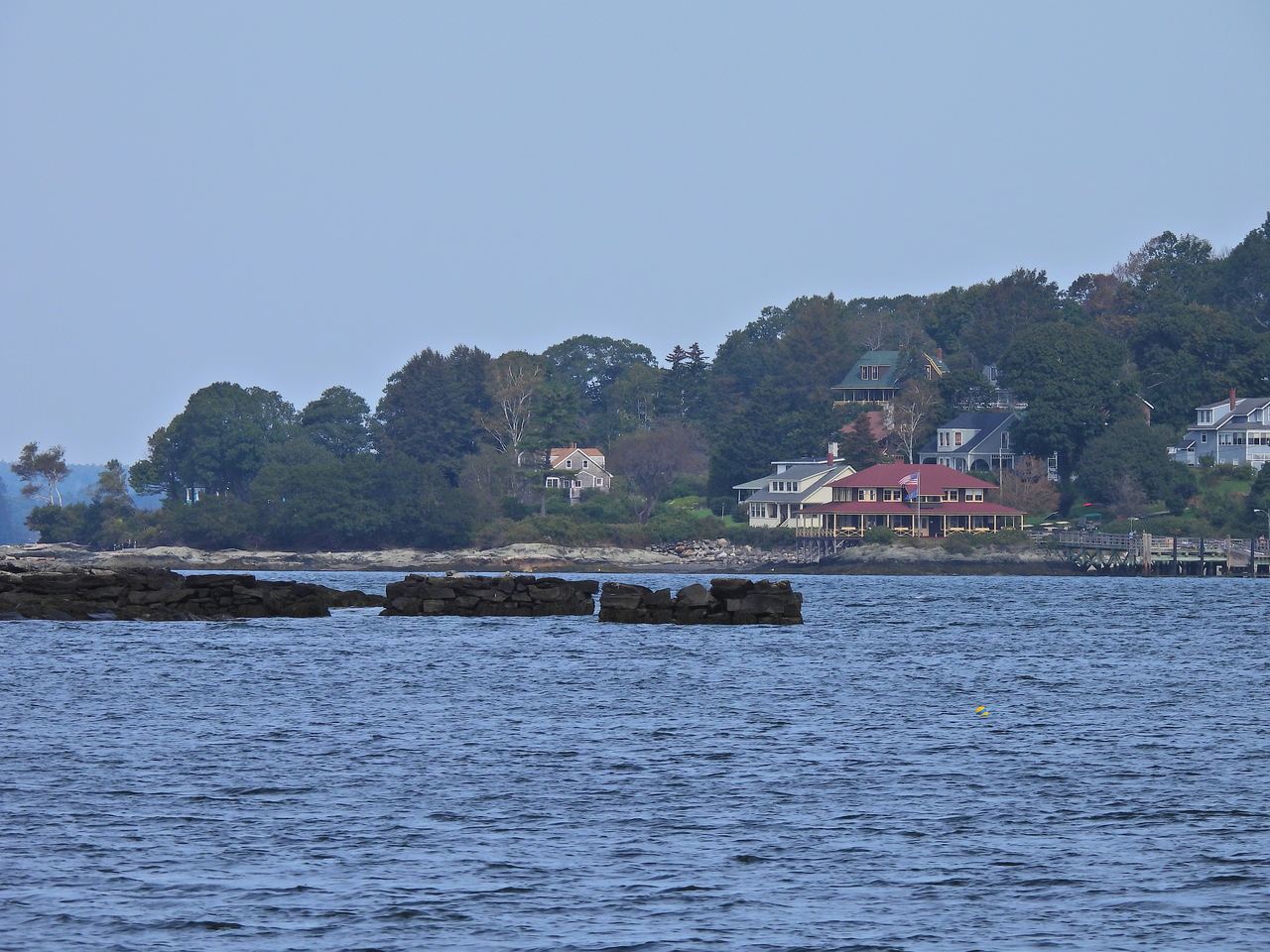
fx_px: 12841
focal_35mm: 350
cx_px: 635
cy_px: 476
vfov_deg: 4.2
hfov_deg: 5.7
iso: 100
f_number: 5
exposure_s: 1/800
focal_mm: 62.5
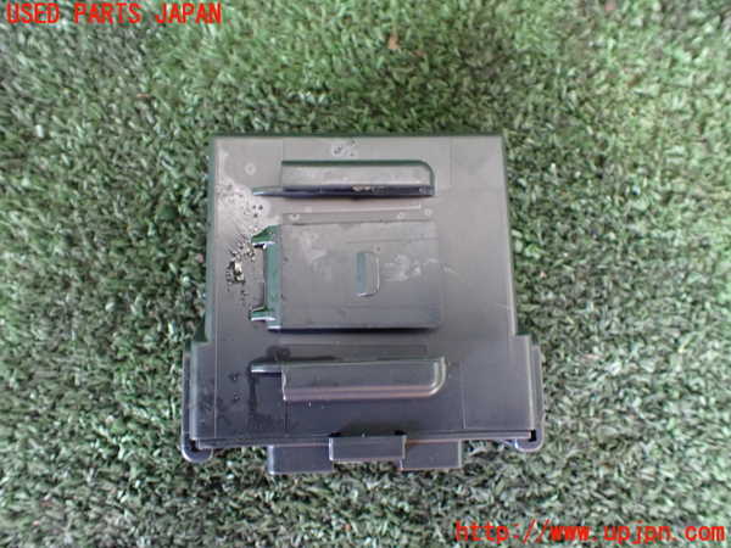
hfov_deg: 60.0
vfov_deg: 46.8
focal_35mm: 30
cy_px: 274
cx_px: 366
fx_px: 634
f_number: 2.3
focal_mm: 5.4
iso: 800
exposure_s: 1/40
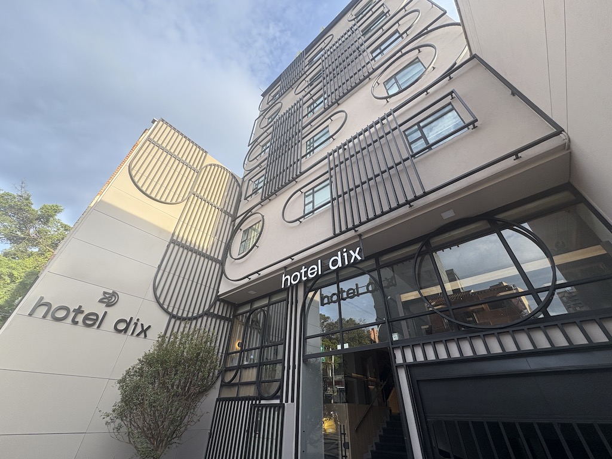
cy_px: 230
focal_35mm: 14
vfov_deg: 85.7
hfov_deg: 102.1
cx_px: 306
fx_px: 248
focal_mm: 2.22
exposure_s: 1/171
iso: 50
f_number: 2.2
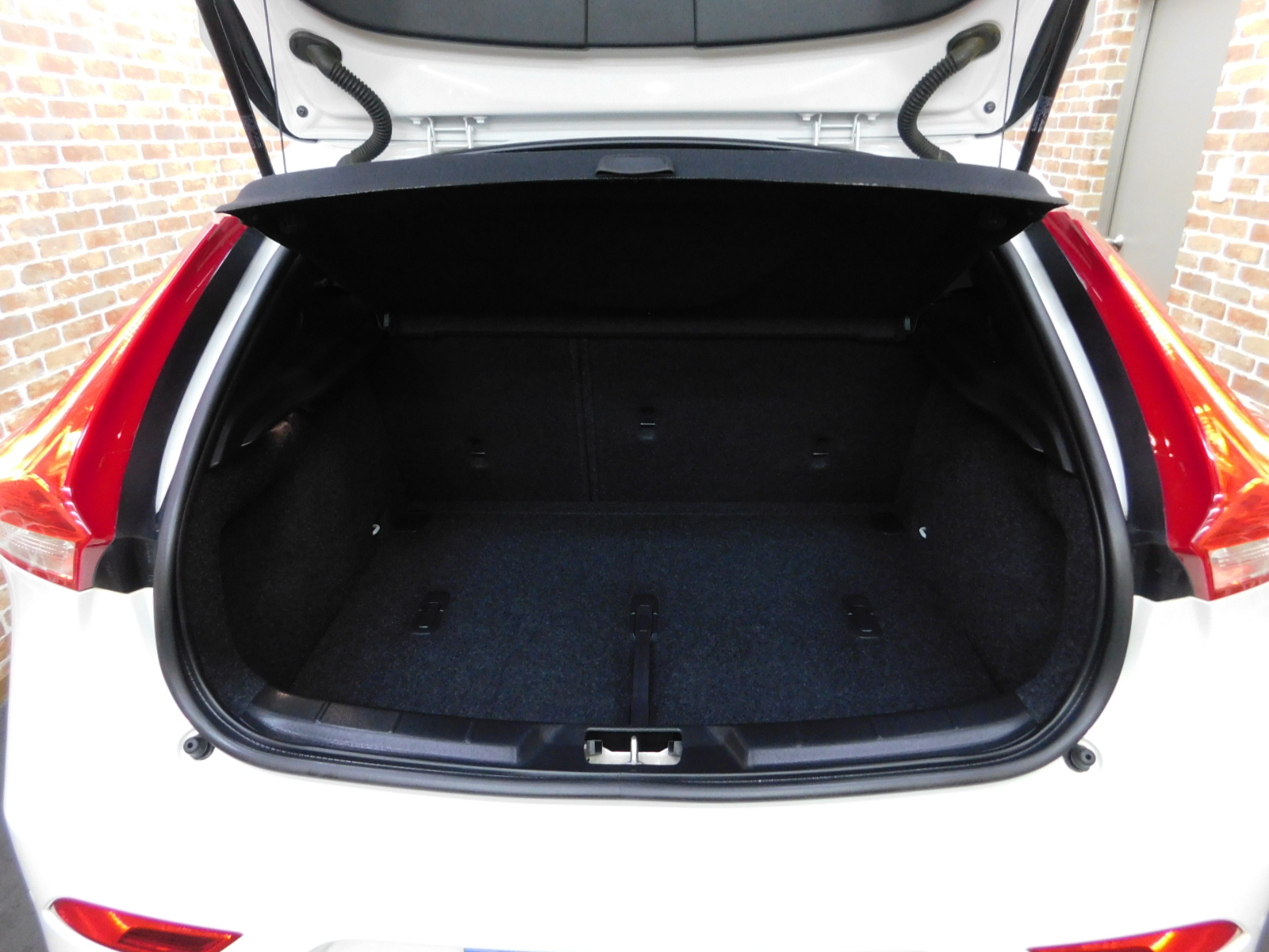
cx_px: 634
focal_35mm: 23
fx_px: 843
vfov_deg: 58.9
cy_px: 476
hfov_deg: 73.9
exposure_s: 1/20
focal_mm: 4
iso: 400
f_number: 3
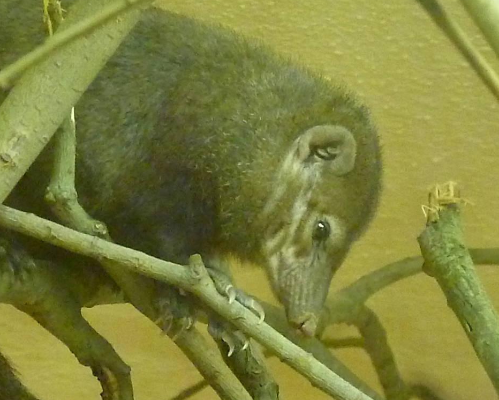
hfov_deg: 4.5
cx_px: 246
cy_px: 228
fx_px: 6411
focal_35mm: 434
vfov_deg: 3.6
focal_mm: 46.6
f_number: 4
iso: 3200
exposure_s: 1/30
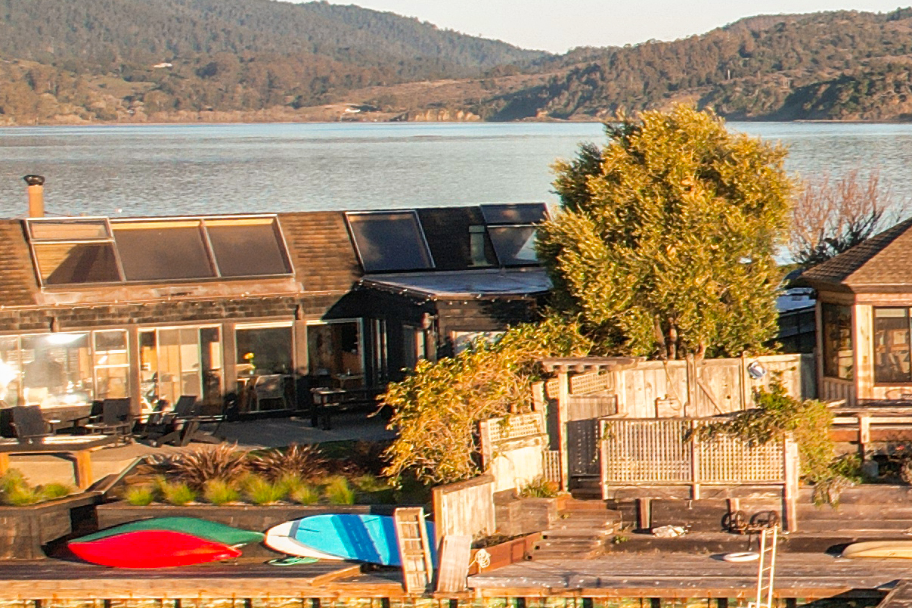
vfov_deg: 13.9
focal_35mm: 98
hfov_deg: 15.7
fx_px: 2482
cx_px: 1906
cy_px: 222
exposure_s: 1/640
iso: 100
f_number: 2.8
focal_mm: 8.38
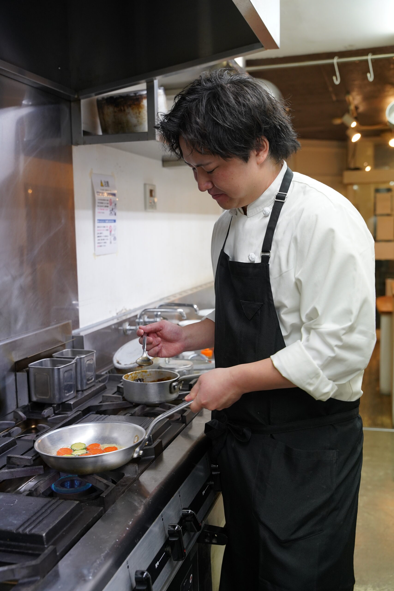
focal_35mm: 39
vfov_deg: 49.1
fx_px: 647
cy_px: 296
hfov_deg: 33.9
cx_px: 197
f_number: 4.5
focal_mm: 39.4
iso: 1250
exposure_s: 1/160
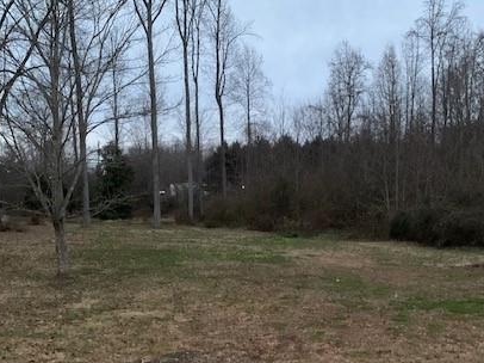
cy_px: 248
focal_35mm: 41
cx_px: 274
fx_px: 573
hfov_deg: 45.7
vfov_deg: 34.7
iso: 800
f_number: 1.8
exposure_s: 1/30
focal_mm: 4.25
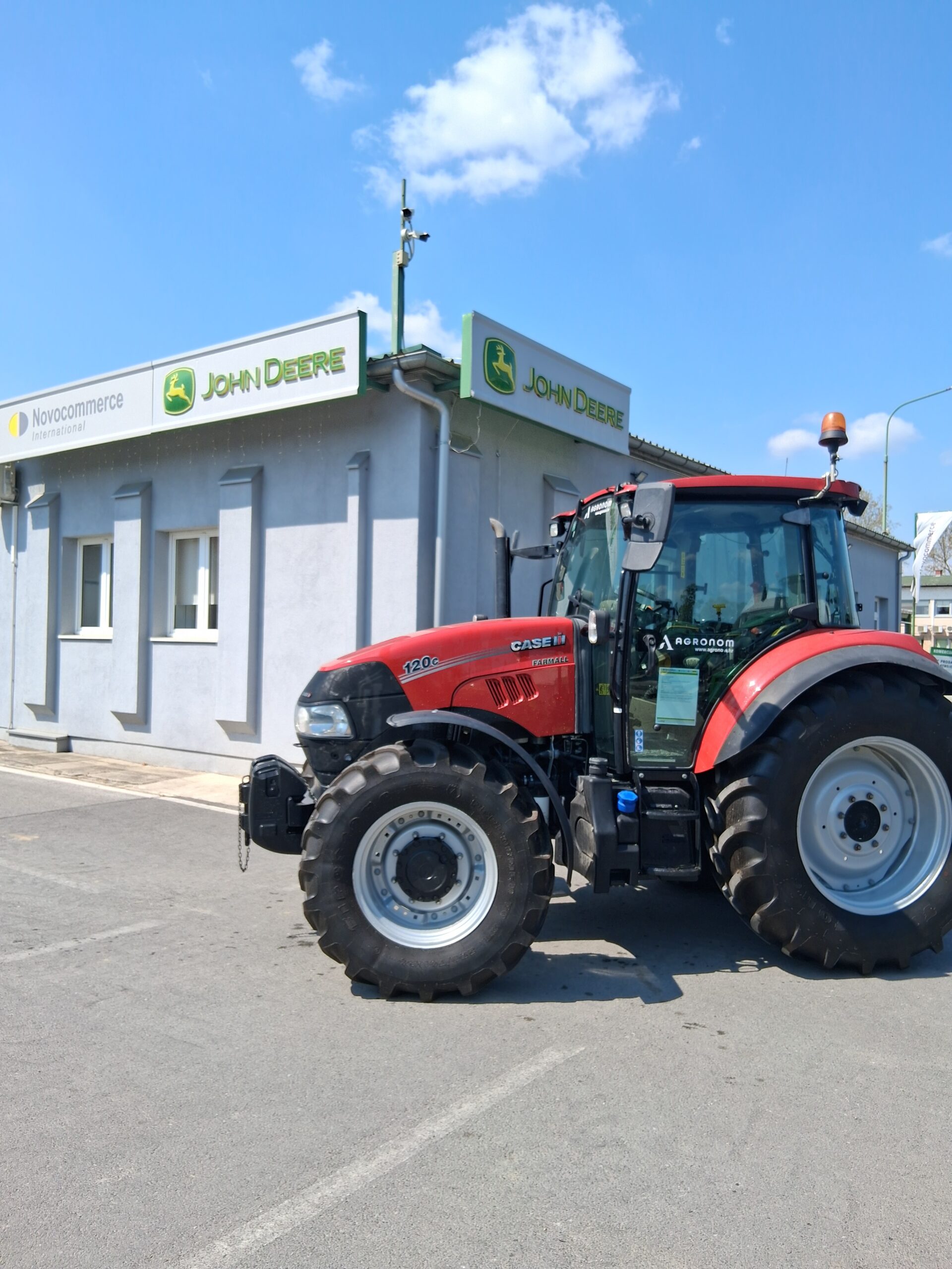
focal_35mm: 26
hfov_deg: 53.1
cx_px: 476
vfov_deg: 67.3
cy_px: 634
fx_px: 953
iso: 25
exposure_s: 1/501
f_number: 1.8
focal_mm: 3.98
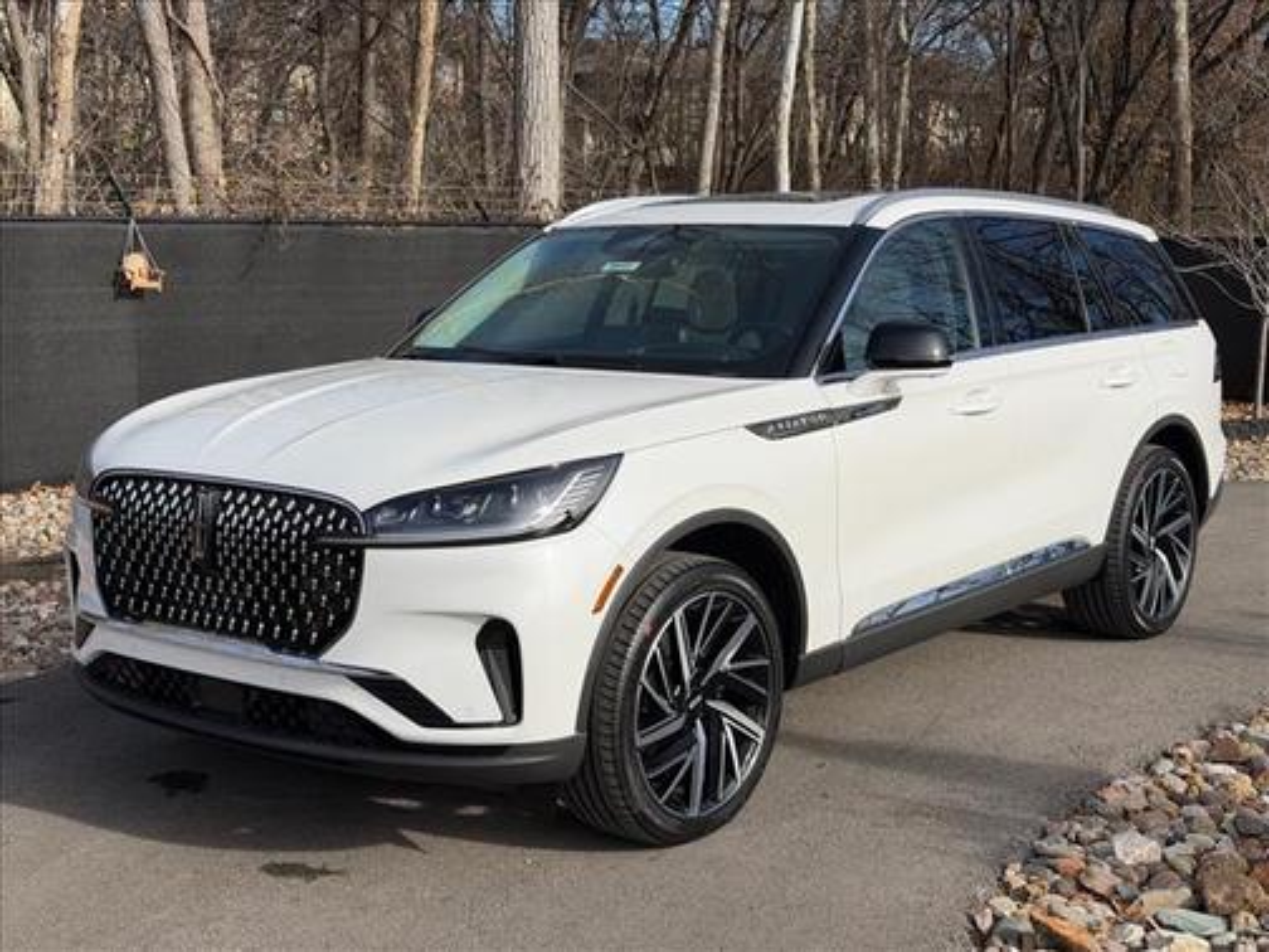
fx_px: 1760
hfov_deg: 39.7
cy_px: 476
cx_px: 634
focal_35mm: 48
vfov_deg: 30.3
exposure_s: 1/6024
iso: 64
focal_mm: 6.76
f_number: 1.78
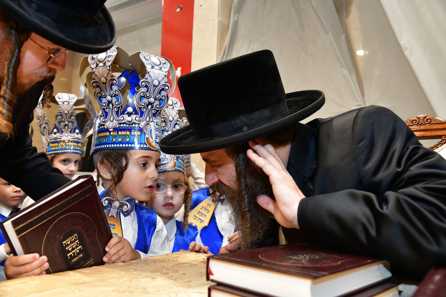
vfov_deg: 41.1
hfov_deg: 58.7
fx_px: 396
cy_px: 148
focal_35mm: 32
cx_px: 223
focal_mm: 32
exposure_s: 1/100
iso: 2500
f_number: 5.6
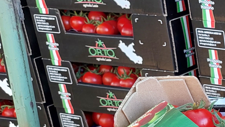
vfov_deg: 11.0
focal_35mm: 106
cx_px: 399
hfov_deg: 16.9
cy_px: 190
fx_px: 632
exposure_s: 1/50
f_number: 1.8
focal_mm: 5.23
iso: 40
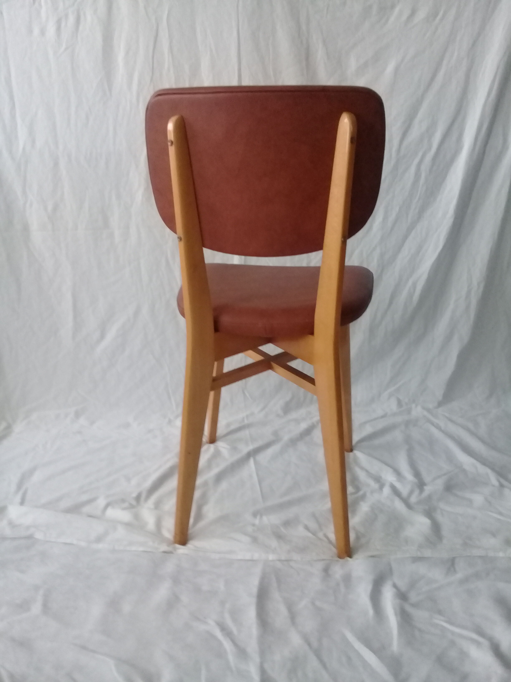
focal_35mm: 31
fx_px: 610
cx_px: 256
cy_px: 341
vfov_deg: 58.4
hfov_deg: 45.4
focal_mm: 3.3
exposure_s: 1/17
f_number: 2.2
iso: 400
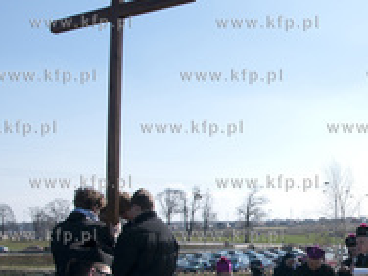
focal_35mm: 52
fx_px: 553
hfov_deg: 34.6
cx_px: 337
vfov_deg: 27.6
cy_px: 207
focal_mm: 17
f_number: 6.3
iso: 100
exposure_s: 1/320
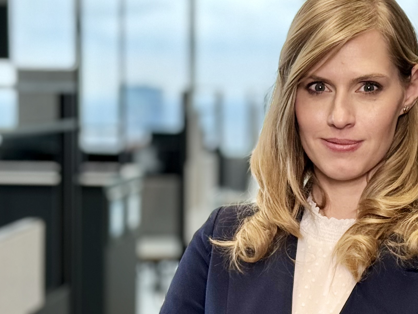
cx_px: 337
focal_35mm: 120
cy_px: 225
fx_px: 1449
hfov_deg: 16.3
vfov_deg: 12.3
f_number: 1.78
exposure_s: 1/175
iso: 64
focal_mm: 6.76
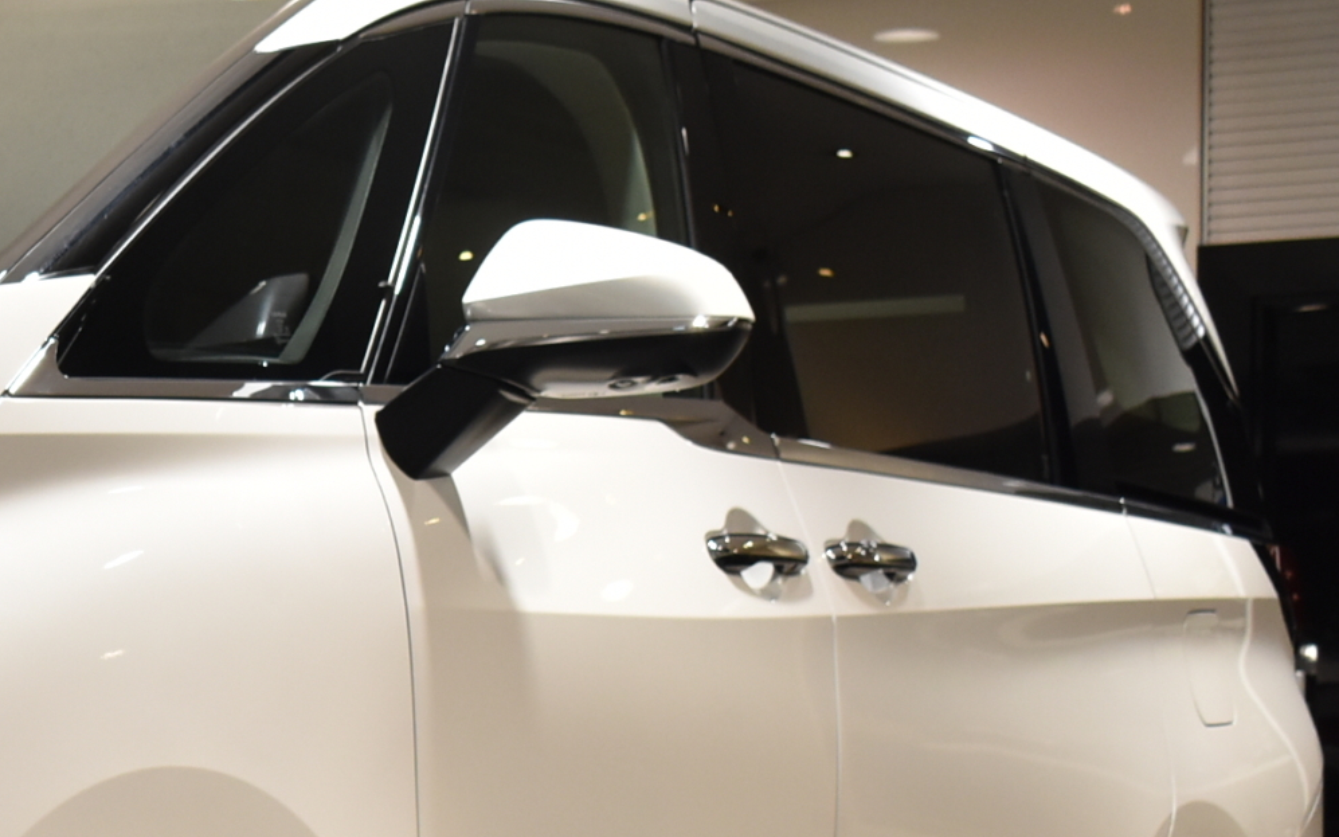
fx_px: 4014
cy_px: 840
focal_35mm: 110
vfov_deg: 11.8
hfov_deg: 17.9
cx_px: -310
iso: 800
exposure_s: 1/50
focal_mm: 28
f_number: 4.5
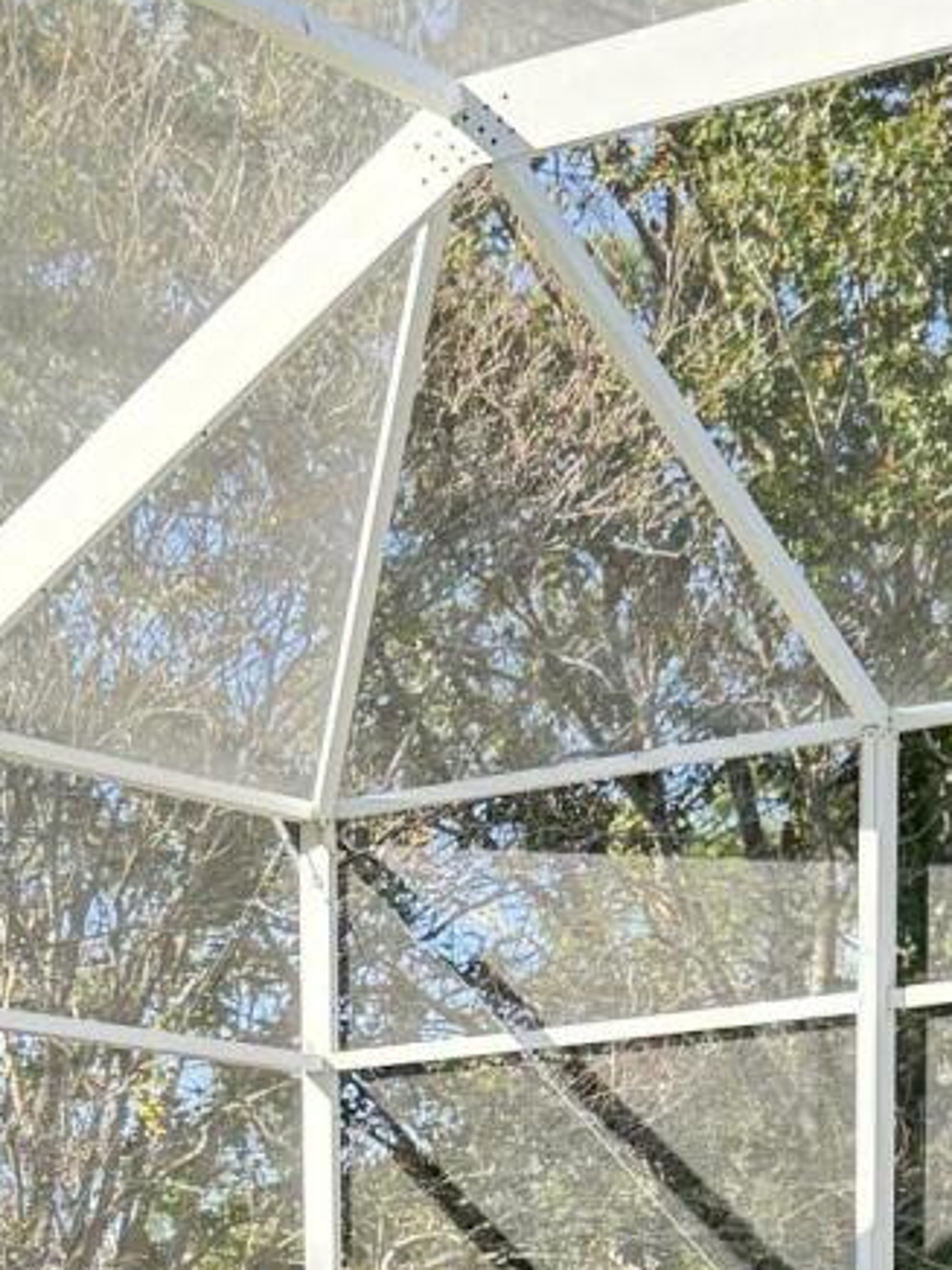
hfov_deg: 13.2
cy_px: 1754
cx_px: -73
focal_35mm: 110
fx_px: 4034
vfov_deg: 16.7
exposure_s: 1/494
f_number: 1.78
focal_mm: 6.76
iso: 100
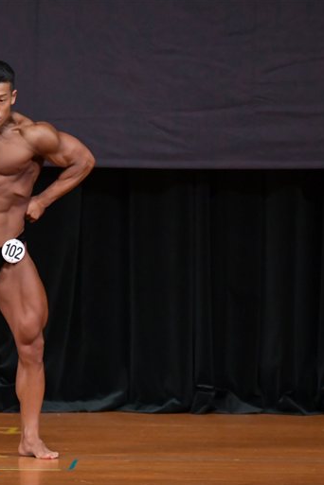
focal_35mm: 430
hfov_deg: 3.2
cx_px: -9
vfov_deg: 4.8
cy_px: 243
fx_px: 5805
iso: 4000
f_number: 5.6
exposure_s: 1/400
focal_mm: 190
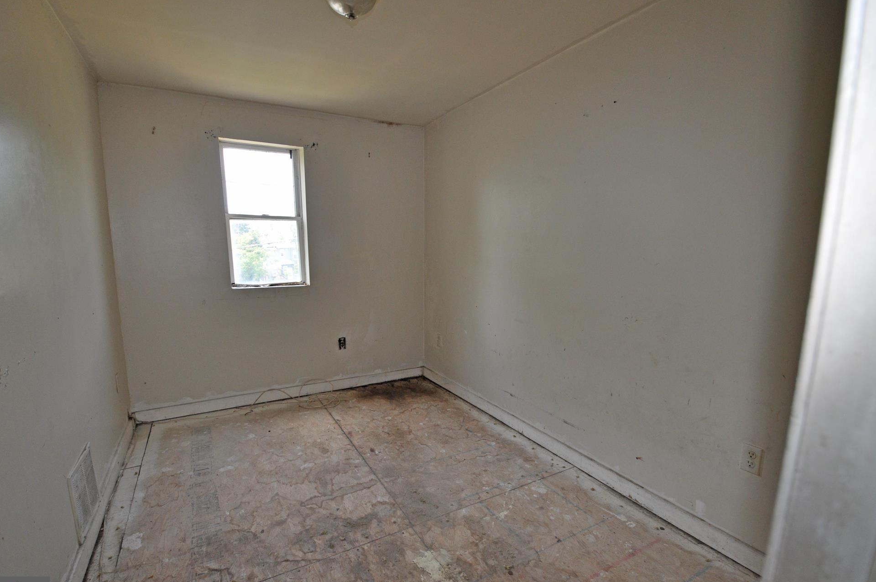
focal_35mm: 16
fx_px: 389
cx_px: 416
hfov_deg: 96.7
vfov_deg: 73.6
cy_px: 299
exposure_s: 1/100
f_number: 5
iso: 400
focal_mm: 10
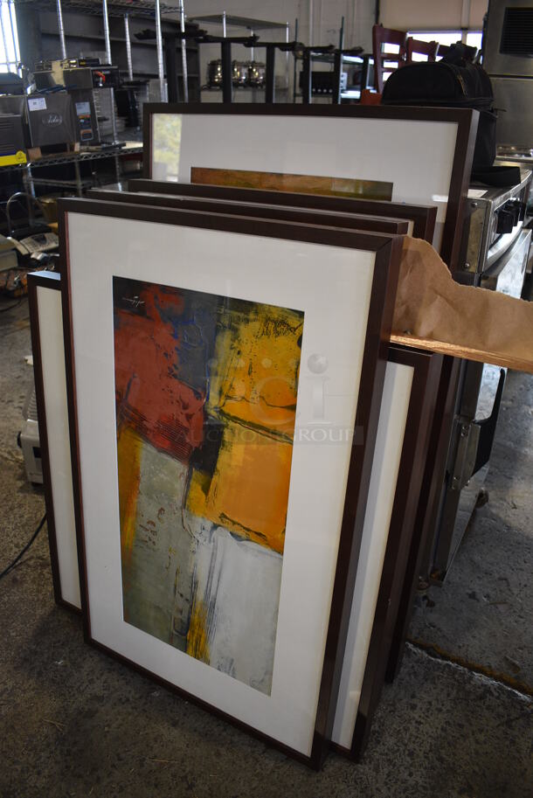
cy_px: 399
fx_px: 599
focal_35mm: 27
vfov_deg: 67.3
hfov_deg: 48.0
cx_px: 266
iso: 800
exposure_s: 1/160
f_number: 3.5
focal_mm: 18
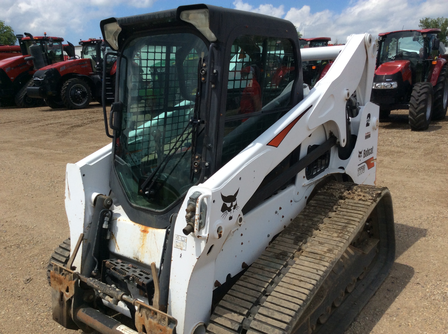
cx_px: 224
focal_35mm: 32
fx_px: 414
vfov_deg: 44.1
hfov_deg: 56.9
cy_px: 167
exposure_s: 1/2119
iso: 32
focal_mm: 3.3
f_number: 2.4
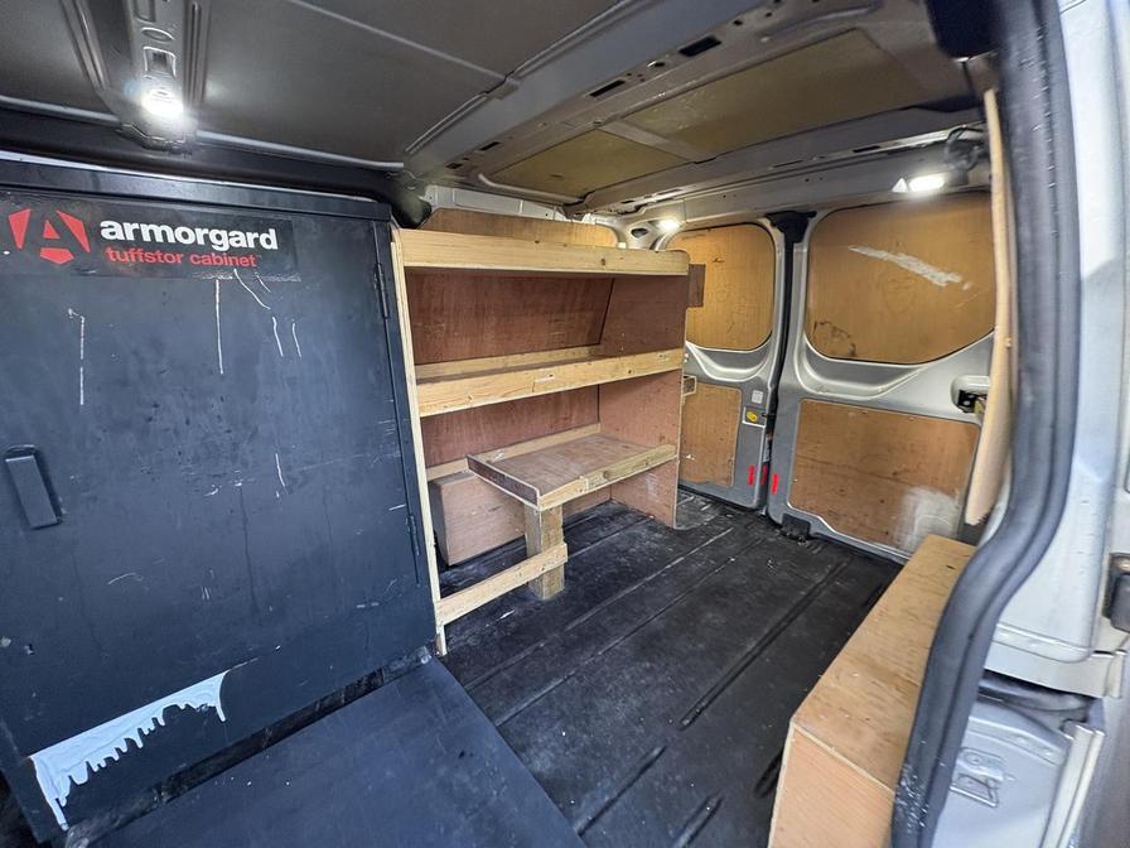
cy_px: 424
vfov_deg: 85.7
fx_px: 457
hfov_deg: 102.1
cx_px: 565
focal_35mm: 14
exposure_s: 1/60
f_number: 2.2
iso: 250
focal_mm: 2.22
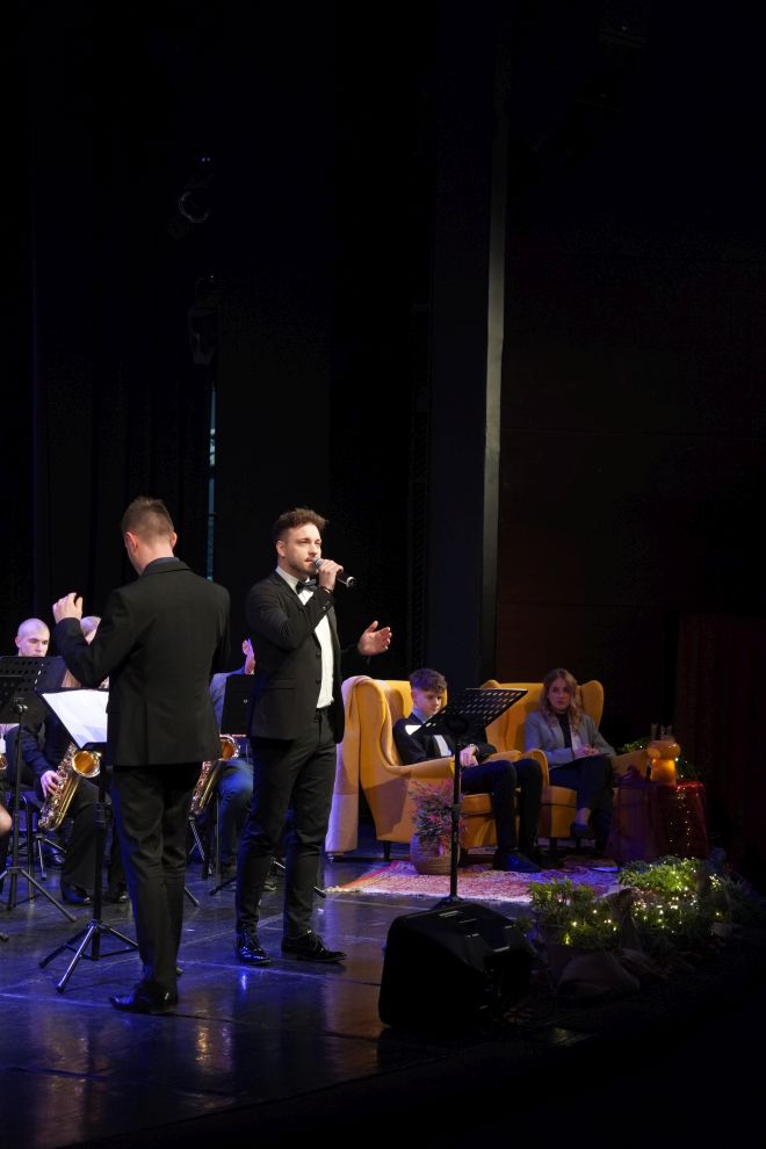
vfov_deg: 27.0
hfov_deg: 18.2
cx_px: 383
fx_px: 2394
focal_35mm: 75
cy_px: 574
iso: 1600
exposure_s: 1/100
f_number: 3.2
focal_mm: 50
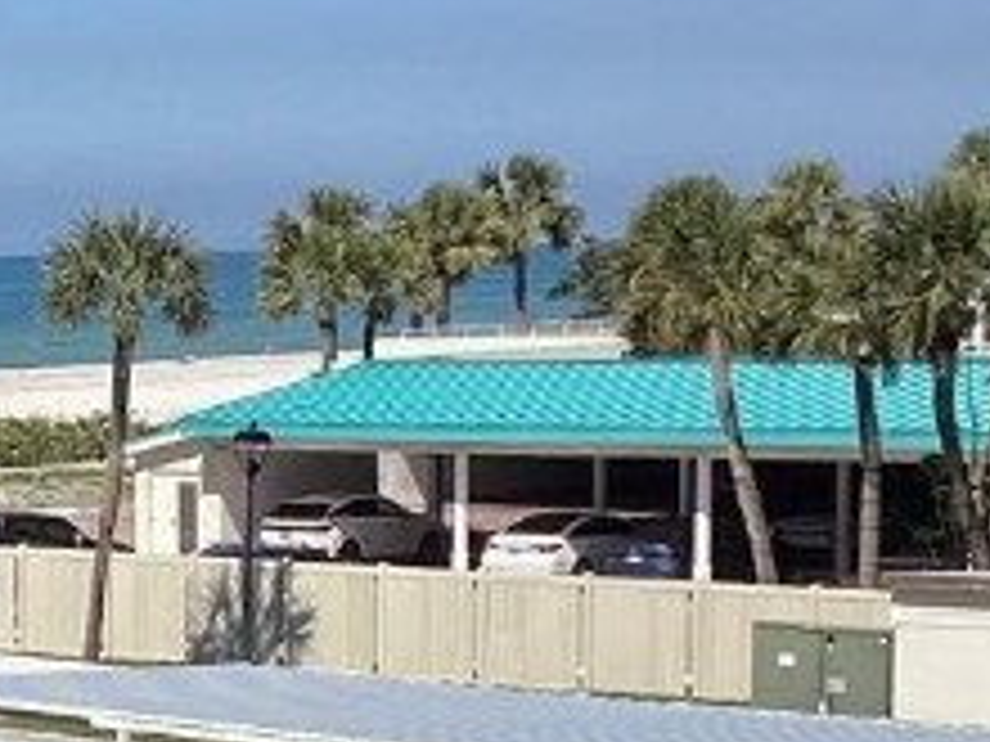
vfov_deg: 10.2
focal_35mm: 144
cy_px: 720
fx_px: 4118
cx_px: -418
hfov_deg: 13.1
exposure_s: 1/1852
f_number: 2.4
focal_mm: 3.3
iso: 25
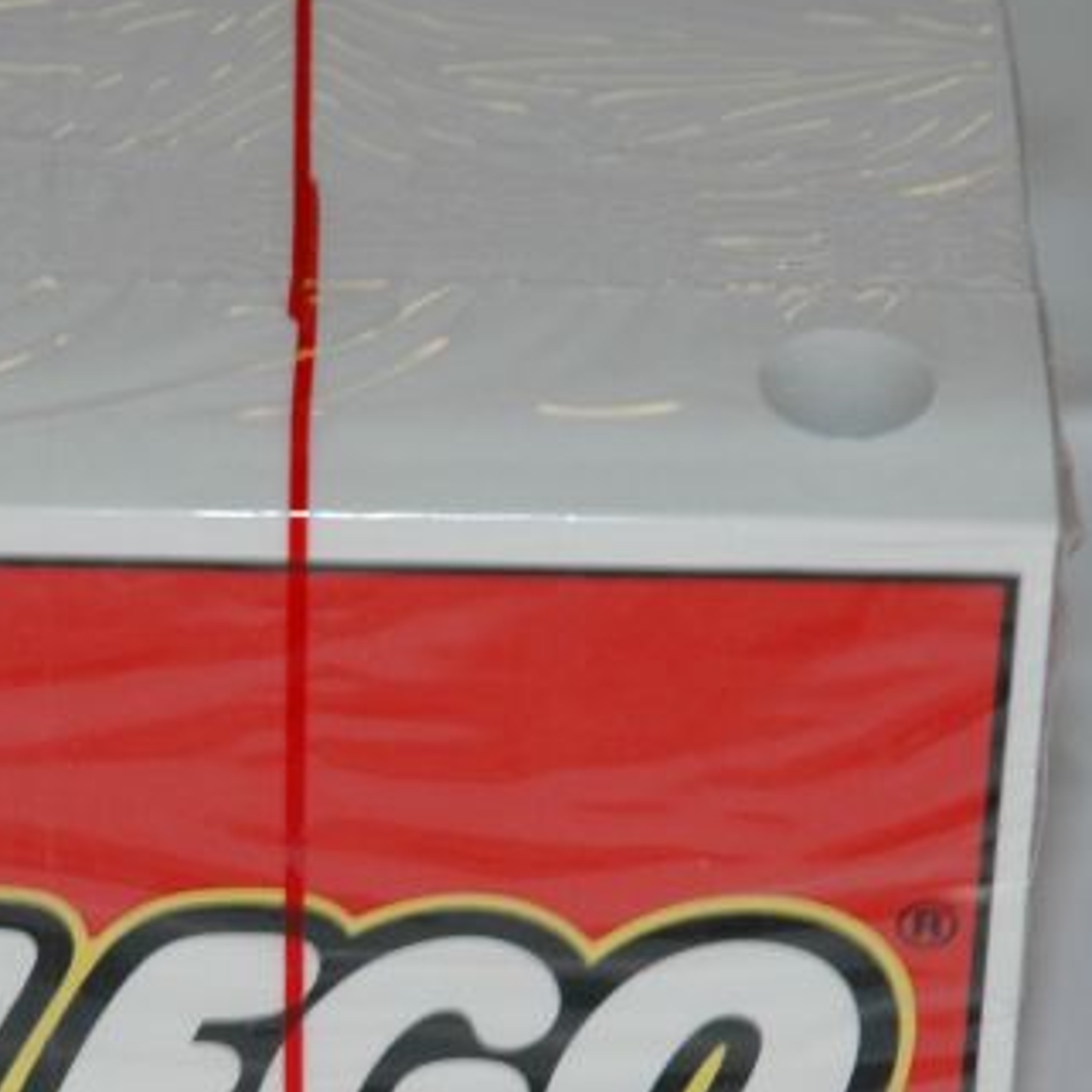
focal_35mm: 252
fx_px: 8994
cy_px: 784
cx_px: 340
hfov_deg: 6.9
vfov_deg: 6.9
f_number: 4.5
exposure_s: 1/60
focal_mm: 62
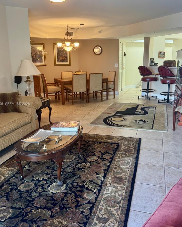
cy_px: 104
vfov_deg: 58.7
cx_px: 94
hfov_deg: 48.5
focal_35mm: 30
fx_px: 202
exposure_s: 1/60
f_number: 1.78
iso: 200
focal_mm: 6.76
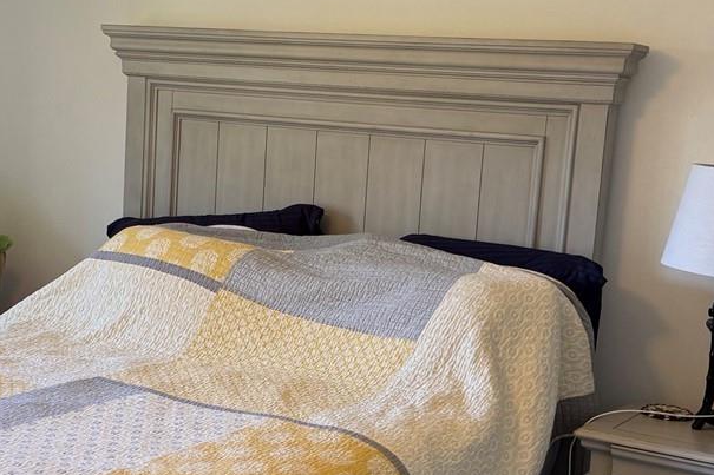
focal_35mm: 66
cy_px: 301
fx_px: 1309
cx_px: 282
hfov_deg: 30.4
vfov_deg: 20.6
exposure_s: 1/60
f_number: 1.78
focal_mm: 6.76
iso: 125
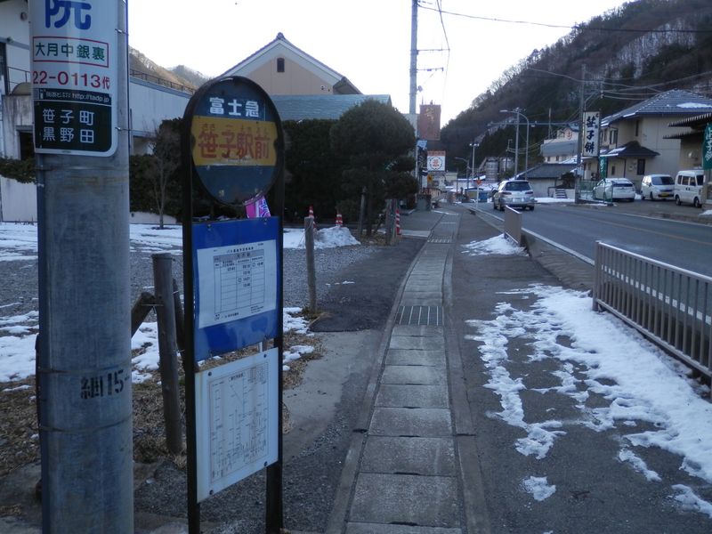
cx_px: 356
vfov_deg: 46.8
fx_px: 617
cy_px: 267
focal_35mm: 30
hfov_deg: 60.0
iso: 80
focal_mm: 5.5
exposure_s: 1/125
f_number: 3.3
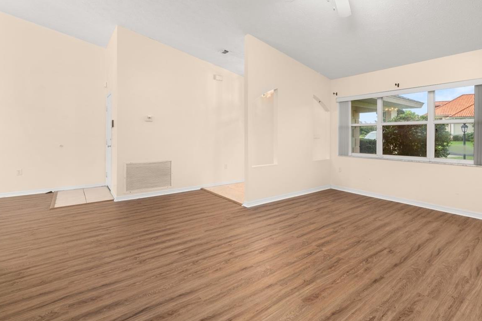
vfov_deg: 66.9
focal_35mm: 18
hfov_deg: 87.8
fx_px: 241
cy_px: 133
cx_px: 309
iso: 400
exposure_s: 1
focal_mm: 13
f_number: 11
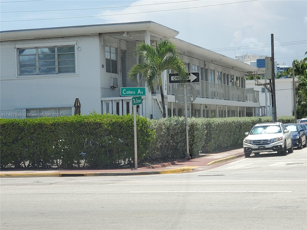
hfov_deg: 36.8
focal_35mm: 52
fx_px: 461
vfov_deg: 28.0
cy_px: 115
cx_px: 154
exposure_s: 1/542
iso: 50
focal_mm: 6
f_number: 2.4
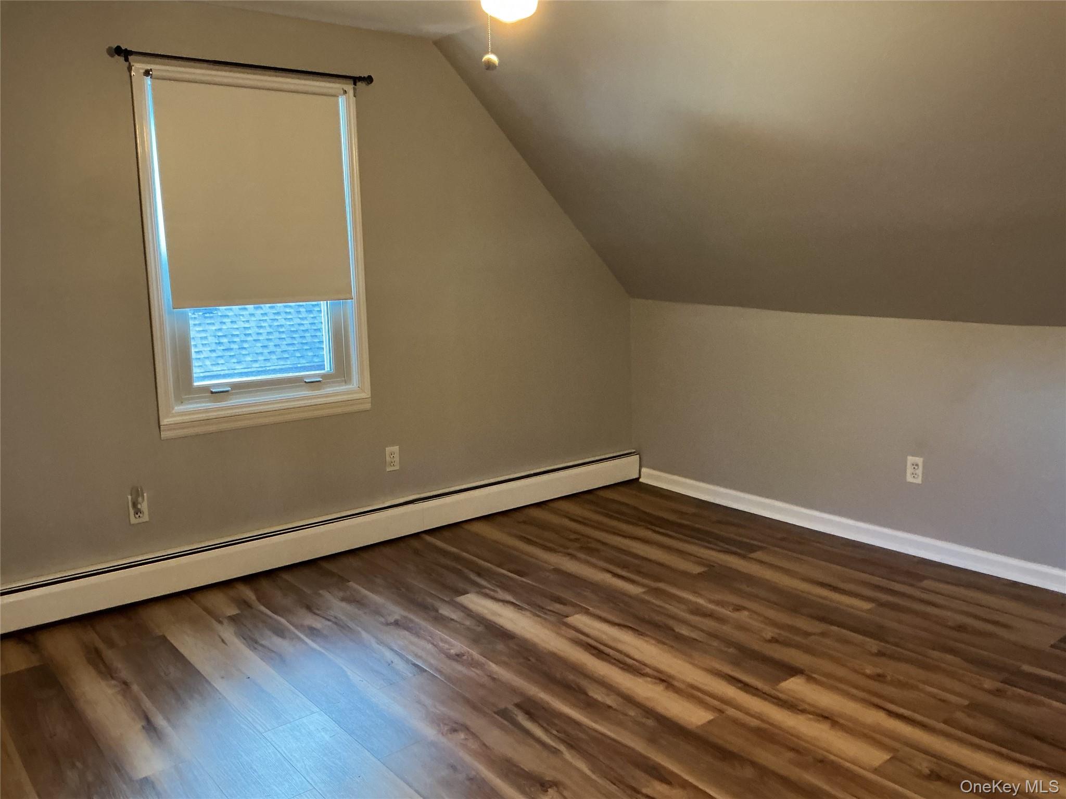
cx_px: 533
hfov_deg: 61.7
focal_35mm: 29
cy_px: 400
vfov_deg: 48.2
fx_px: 893
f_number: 1.8
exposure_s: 1/40
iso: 250
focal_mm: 3
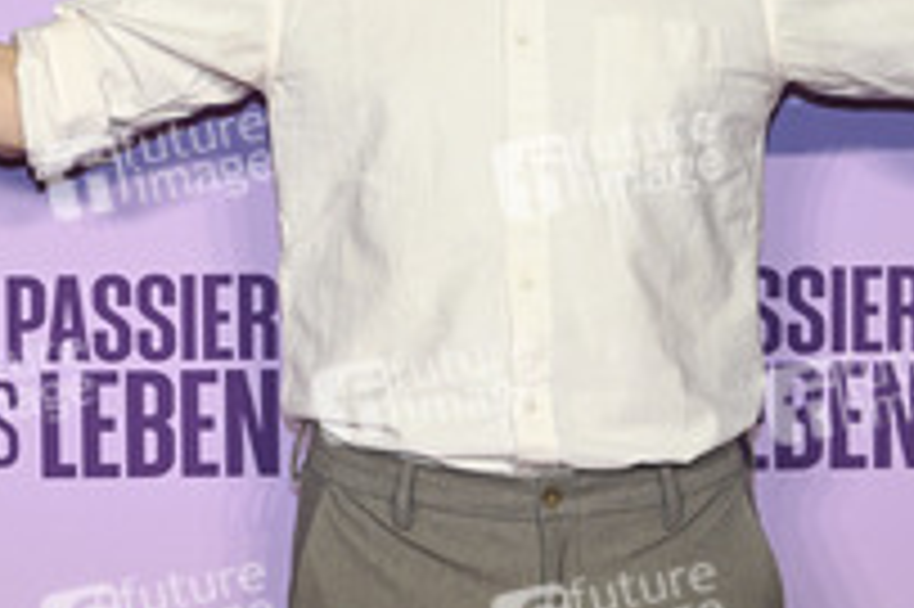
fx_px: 2816
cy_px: 54
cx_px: 489
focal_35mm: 111
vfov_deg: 12.2
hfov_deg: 18.4
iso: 800
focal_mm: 50
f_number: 4.5
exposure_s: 1/200
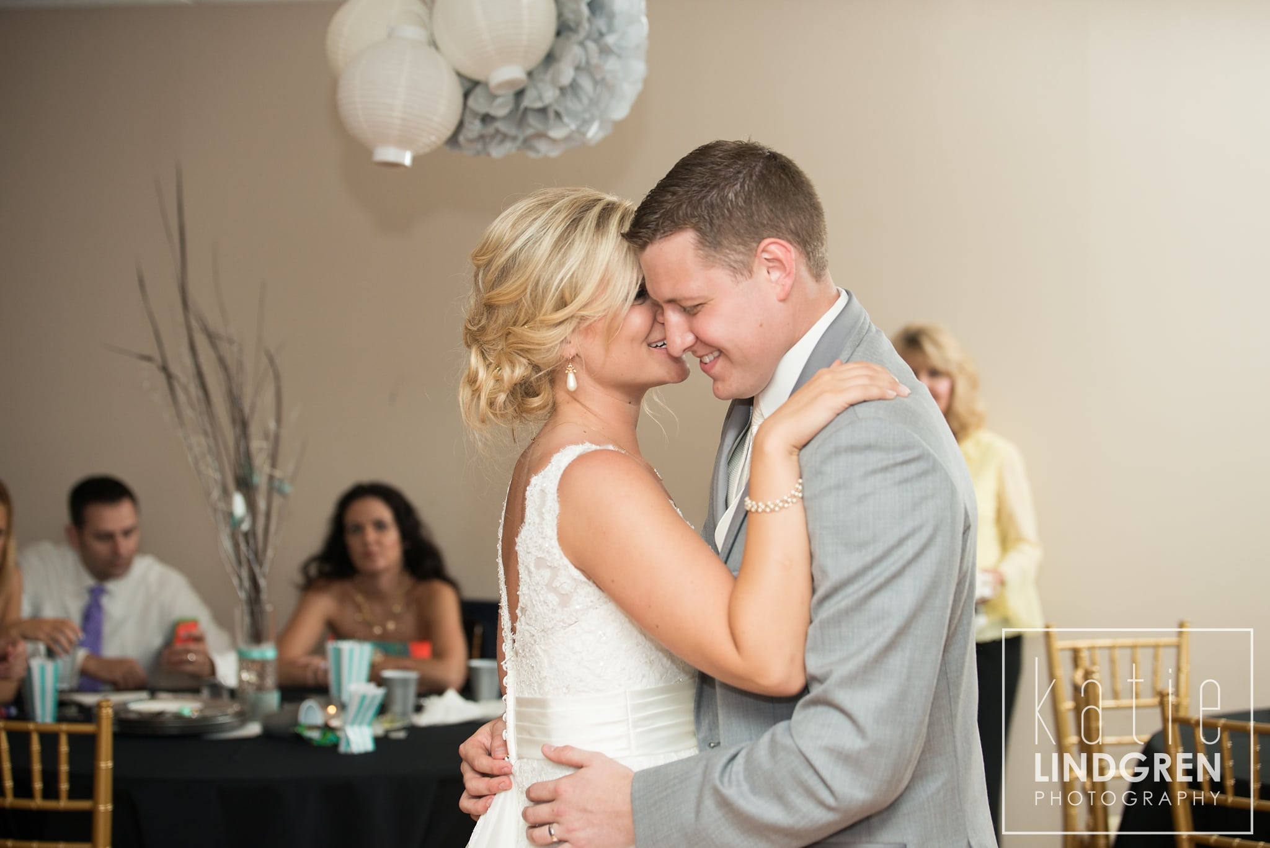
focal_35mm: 70
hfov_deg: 28.8
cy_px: 424
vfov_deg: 19.5
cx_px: 635
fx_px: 2470
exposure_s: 1/250
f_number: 3.5
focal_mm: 70
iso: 500
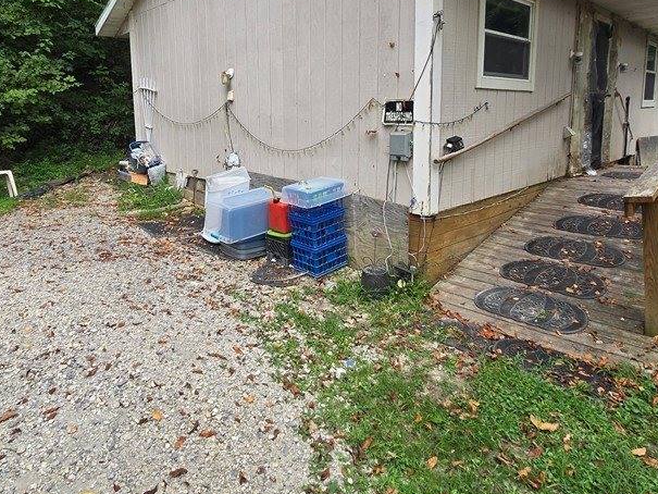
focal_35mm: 22
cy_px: 175
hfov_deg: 76.0
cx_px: 287
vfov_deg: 60.0
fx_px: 418
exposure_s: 1/214
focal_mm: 2.2
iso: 50
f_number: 2.2
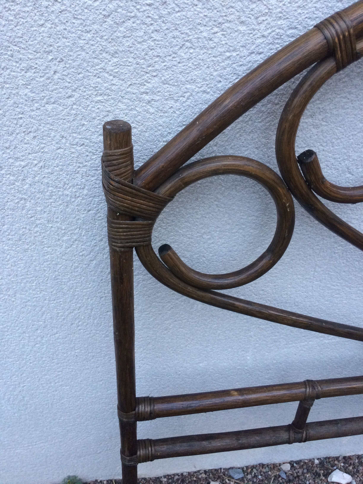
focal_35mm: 29
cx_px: 182
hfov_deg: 48.2
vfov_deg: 61.7
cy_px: 242
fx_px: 405
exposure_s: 1/33
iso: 160
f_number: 2.2
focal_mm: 4.15
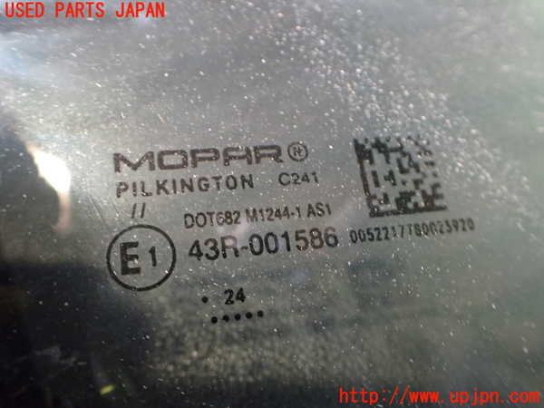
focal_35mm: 30
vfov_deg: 46.8
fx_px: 471
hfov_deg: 60.0
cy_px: 204
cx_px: 272
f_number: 2.3
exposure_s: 1/30
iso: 1000
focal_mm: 5.4
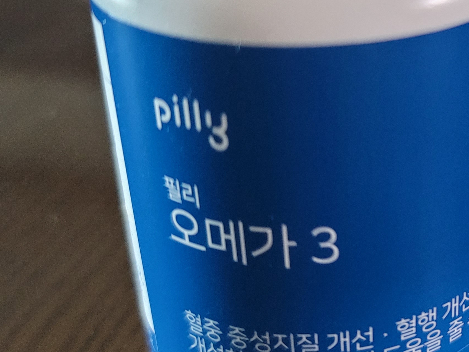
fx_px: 799
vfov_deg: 24.7
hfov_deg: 30.2
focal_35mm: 59
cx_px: 481
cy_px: 126
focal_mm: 7
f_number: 1.8
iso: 640
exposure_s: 1/30
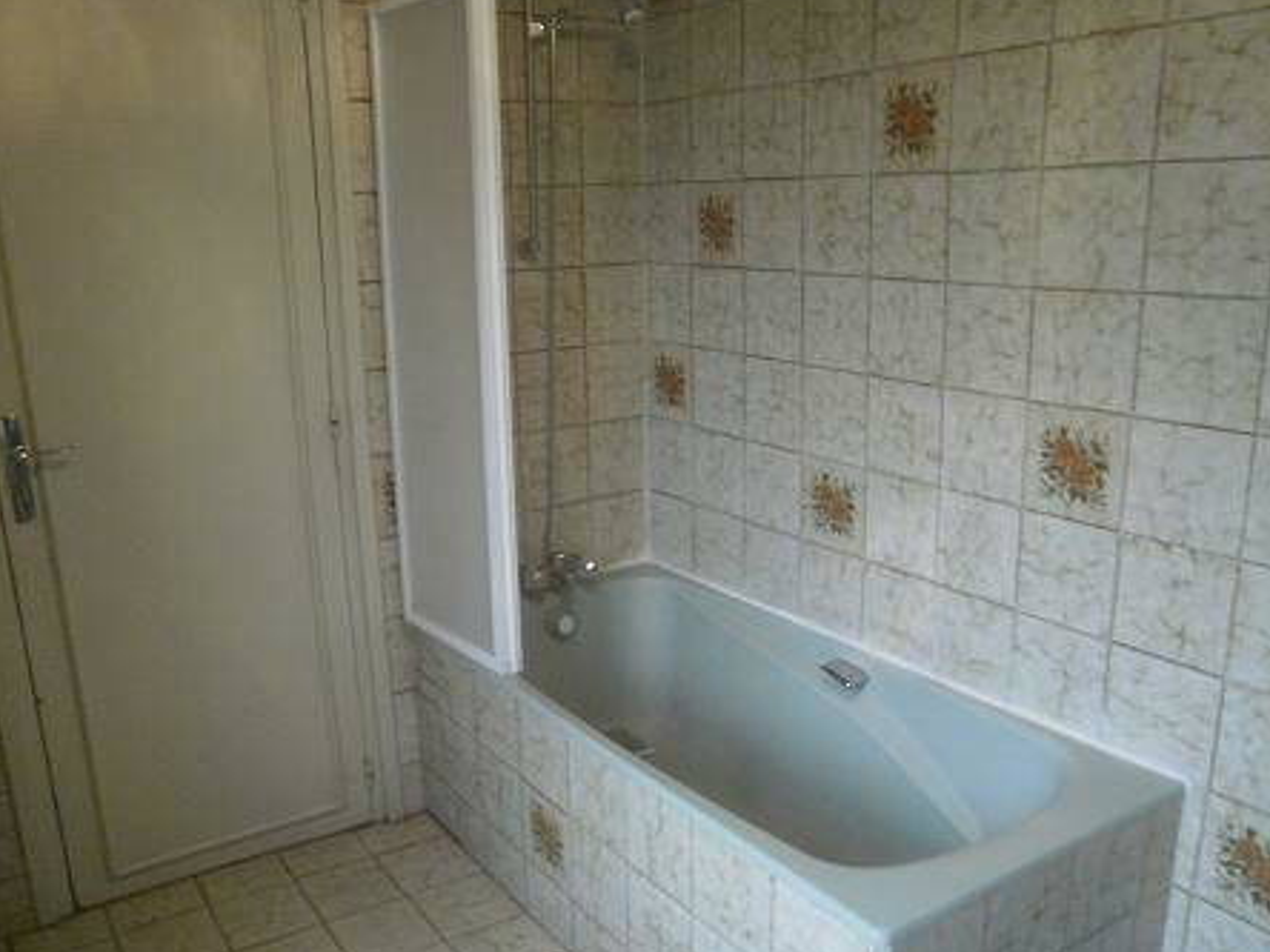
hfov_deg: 59.9
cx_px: 586
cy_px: 512
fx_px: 1101
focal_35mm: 30
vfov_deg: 46.8
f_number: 2.6
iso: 400
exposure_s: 1/25
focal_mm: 4.65
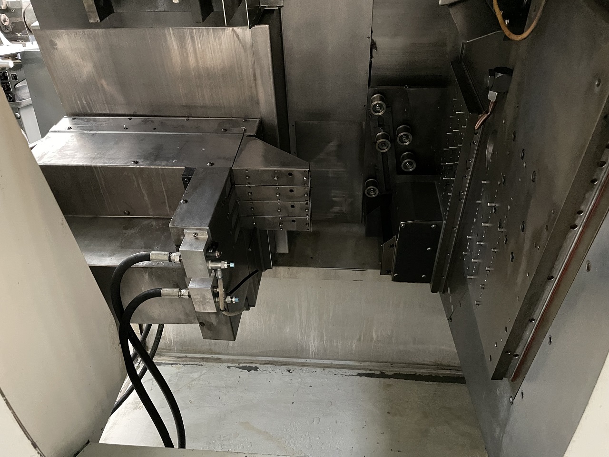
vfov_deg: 53.1
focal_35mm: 26
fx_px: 457
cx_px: 304
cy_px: 228
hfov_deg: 67.3
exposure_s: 1/30
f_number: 1.6
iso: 1000
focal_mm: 4.2
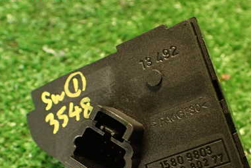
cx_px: 145
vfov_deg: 27.0
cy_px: 134
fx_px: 342
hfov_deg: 40.2
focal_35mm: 49
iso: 640
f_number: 2.3
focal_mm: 5.4
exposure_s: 1/30
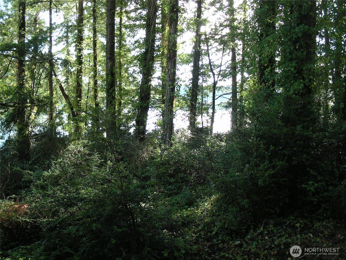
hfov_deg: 42.9
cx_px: 173
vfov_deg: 32.9
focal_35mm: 44
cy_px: 130
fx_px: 440
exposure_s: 1/39.5
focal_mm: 7.4
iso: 50
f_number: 3.5
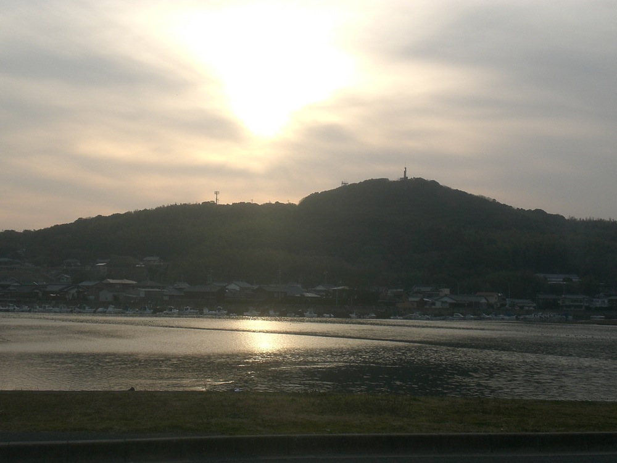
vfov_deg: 23.3
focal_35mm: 63
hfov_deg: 30.7
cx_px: 308
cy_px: 232
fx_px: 1123
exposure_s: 1/250
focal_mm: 10.4
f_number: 5.7
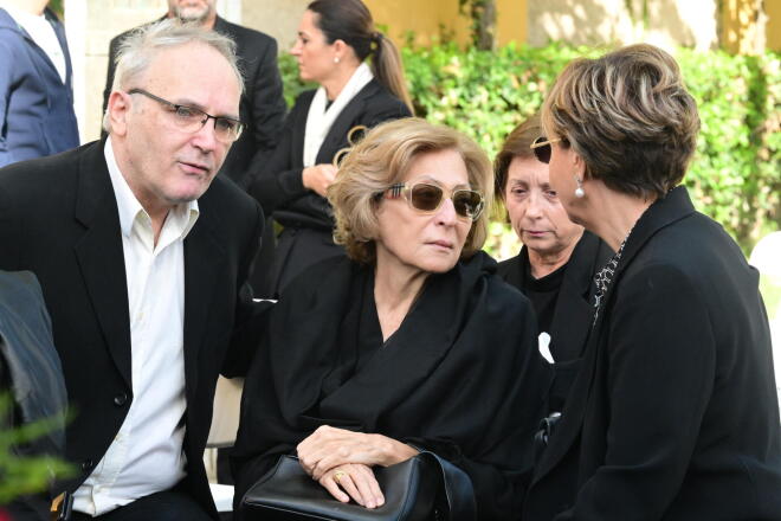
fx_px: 3145
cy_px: 260
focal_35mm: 145
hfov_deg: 14.2
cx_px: 390
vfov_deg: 9.5
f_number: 13
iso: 6400
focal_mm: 145
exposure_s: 1/800
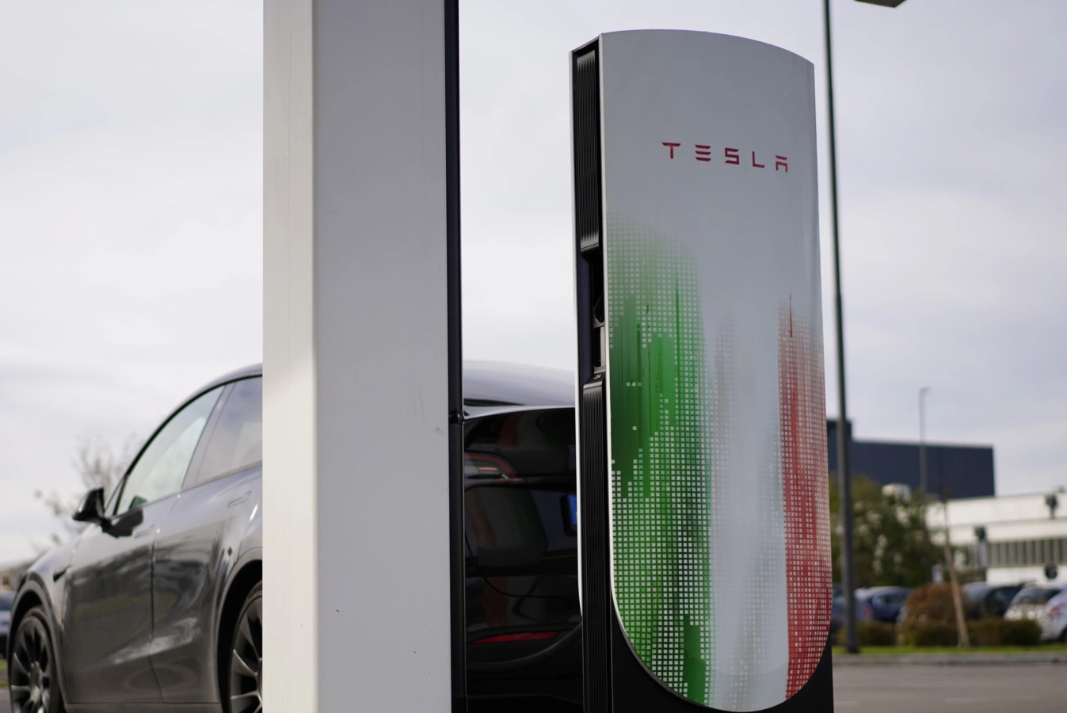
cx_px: 463
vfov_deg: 20.6
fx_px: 1957
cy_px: 404
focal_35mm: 66
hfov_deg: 30.5
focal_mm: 55
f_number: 1.8
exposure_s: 1/3200
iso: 100
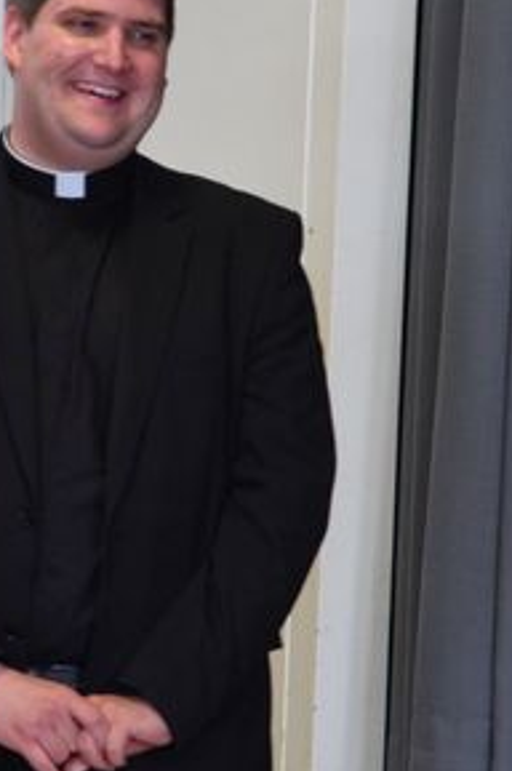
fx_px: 9003
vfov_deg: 4.9
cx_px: 115
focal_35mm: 421
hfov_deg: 3.3
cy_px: 301
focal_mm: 135
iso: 2800
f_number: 6
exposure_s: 1/125
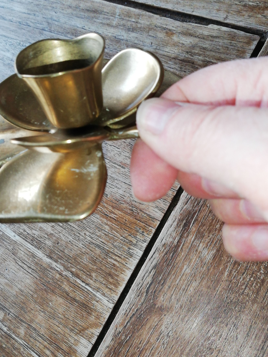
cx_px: 103
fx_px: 351
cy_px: 188
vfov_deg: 53.9
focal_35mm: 34
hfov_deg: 41.5
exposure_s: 1/33.3
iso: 160
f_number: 2.2
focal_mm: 3.81
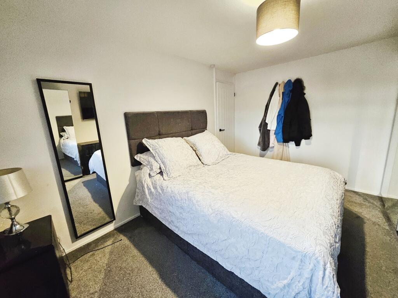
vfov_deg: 89.9
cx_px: 199
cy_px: 149
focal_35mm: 13
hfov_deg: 106.2
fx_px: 149
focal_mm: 1.7
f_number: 2.2
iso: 320
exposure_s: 1/33
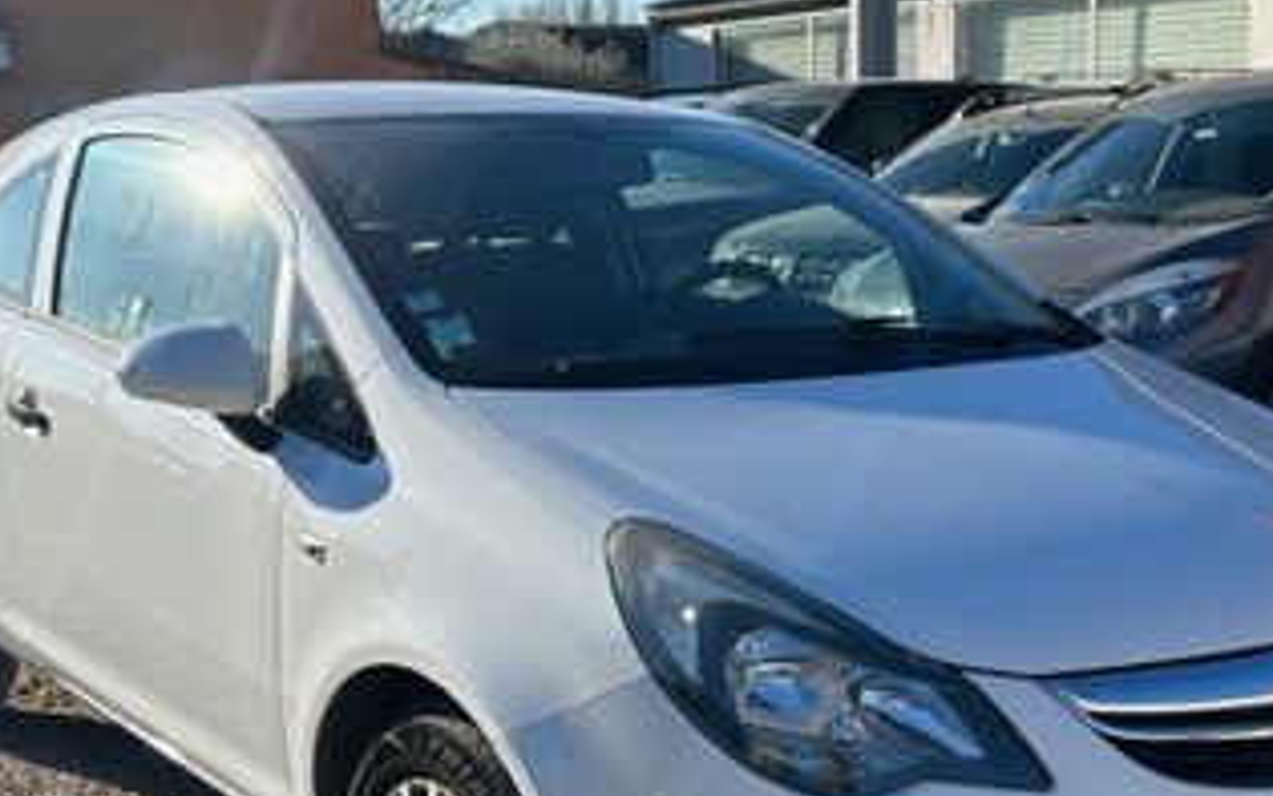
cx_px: 671
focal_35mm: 56
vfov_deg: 23.1
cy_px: 501
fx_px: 1943
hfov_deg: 36.3
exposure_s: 1/3356
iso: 50
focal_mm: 5.7
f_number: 1.5
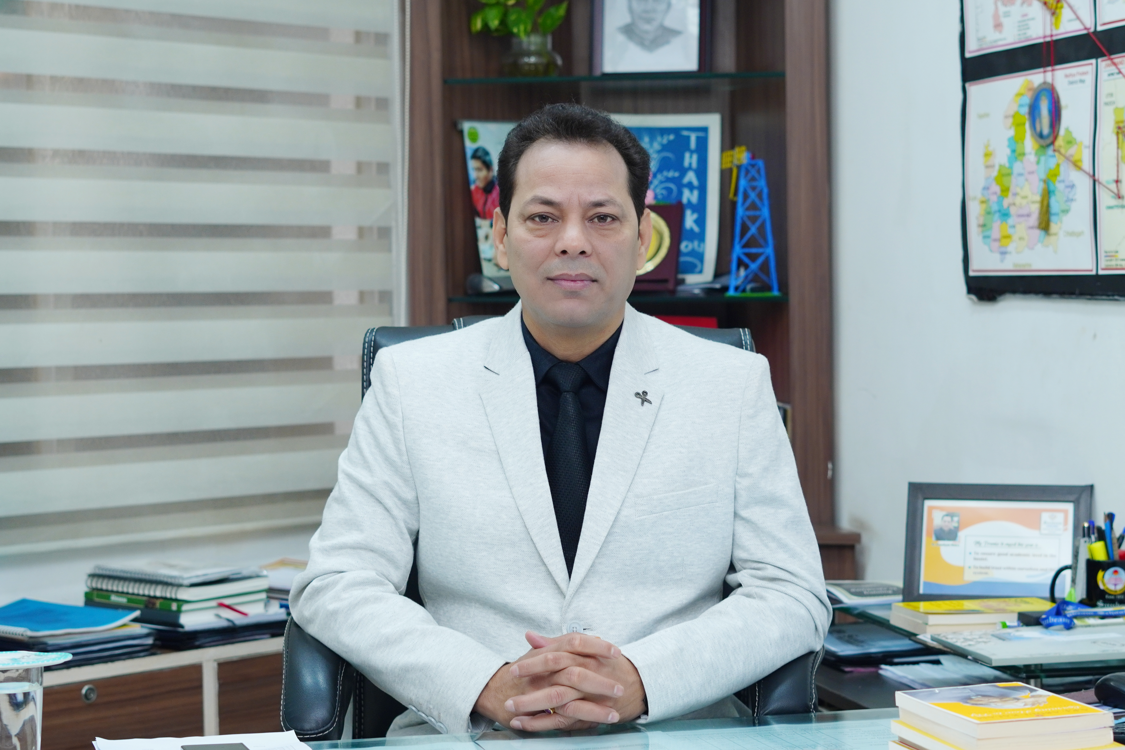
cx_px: 562
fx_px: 2344
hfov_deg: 27.0
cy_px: 375
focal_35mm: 75
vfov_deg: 18.2
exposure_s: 1/125
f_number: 3.5
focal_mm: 50
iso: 400
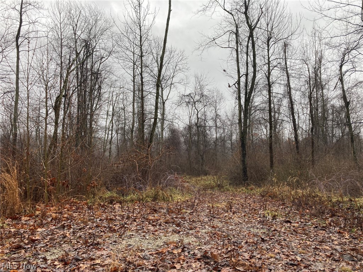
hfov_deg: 63.4
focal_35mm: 28
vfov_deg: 49.7
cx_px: 182
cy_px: 136
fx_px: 294
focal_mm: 3.99
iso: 25
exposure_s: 1/121
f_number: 1.8
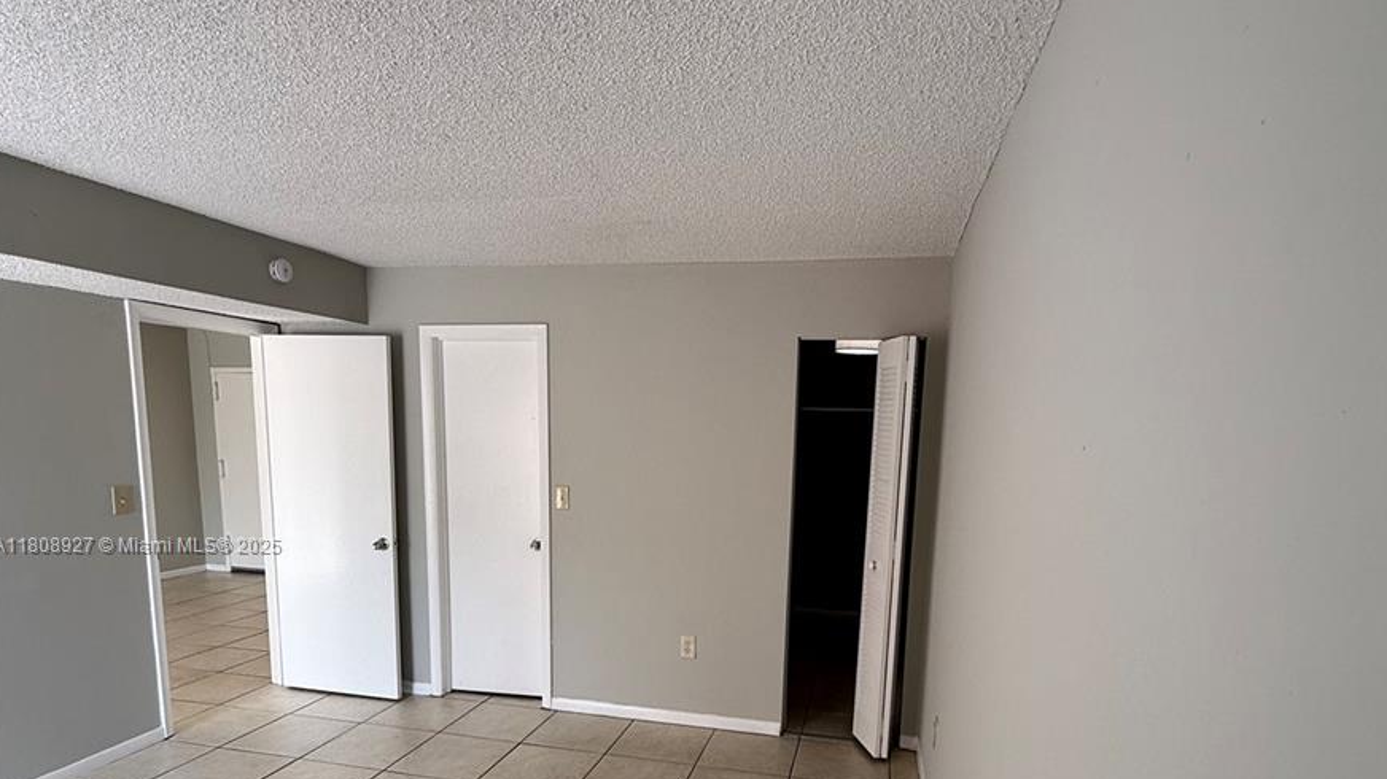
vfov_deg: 52.1
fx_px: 772
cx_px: 705
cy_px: 547
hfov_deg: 83.9
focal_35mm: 21
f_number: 2.2
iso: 50
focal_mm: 2.22
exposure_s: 1/99
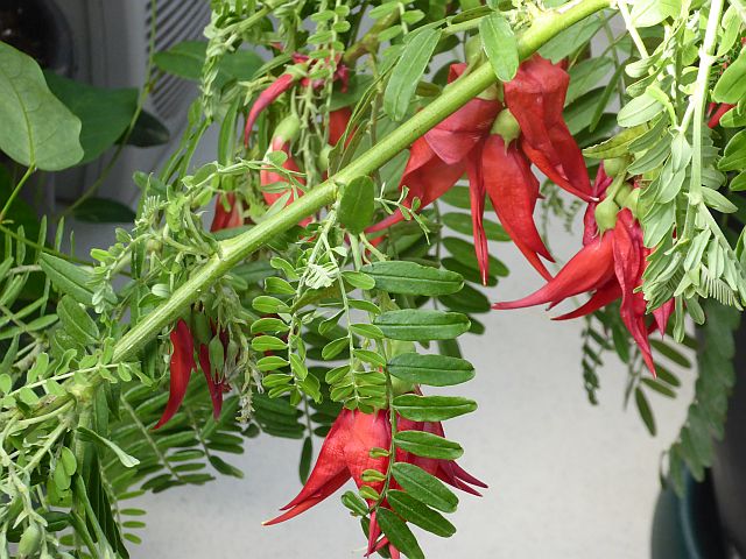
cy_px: 280
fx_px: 3427
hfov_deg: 12.4
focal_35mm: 159
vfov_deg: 9.3
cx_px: 373
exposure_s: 1/80
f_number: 5.4
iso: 400
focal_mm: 25.6
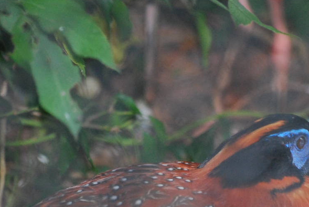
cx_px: 243
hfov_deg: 2.7
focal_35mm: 771
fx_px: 6625
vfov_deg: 1.8
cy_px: 186
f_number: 5.3
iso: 1000
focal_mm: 240
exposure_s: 1/125
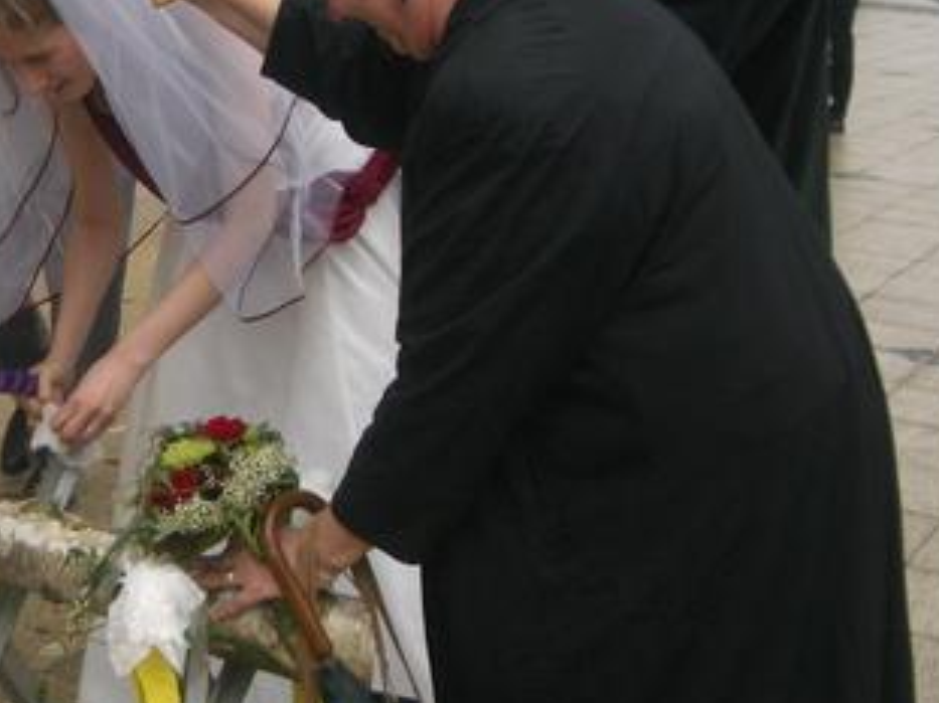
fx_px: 1952
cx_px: 63
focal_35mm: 72
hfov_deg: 26.0
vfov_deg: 20.4
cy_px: 407
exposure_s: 1/160
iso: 50
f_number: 2.6
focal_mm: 5.8
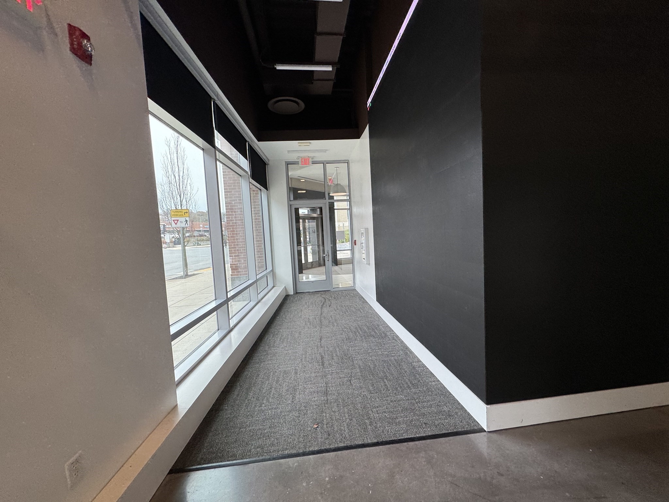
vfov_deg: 85.7
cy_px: 251
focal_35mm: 14
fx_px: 271
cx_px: 334
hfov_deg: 102.1
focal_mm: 2.22
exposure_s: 1/120
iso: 80
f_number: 2.2
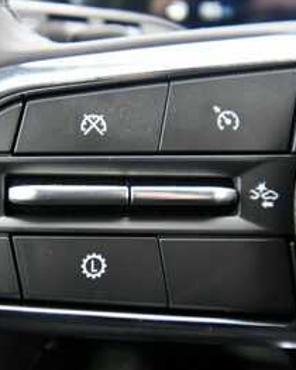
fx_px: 470
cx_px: 120
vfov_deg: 42.9
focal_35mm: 43
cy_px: 184
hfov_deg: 34.8
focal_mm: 20
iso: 2000
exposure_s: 1/125
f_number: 5.6
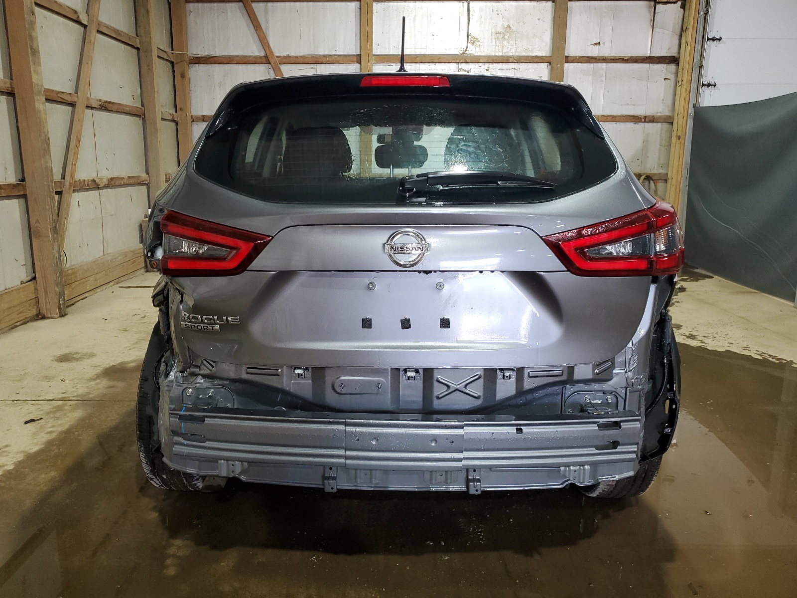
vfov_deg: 53.1
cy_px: 299
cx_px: 398
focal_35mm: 26
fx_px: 599
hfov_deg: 67.3
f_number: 1.5
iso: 86
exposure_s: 1/60.2
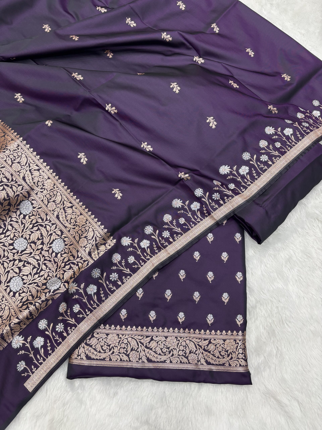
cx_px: 161
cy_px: 215
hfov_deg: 53.1
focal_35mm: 26
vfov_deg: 67.3
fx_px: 322
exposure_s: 1/50
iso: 100
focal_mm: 5.96
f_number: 1.6
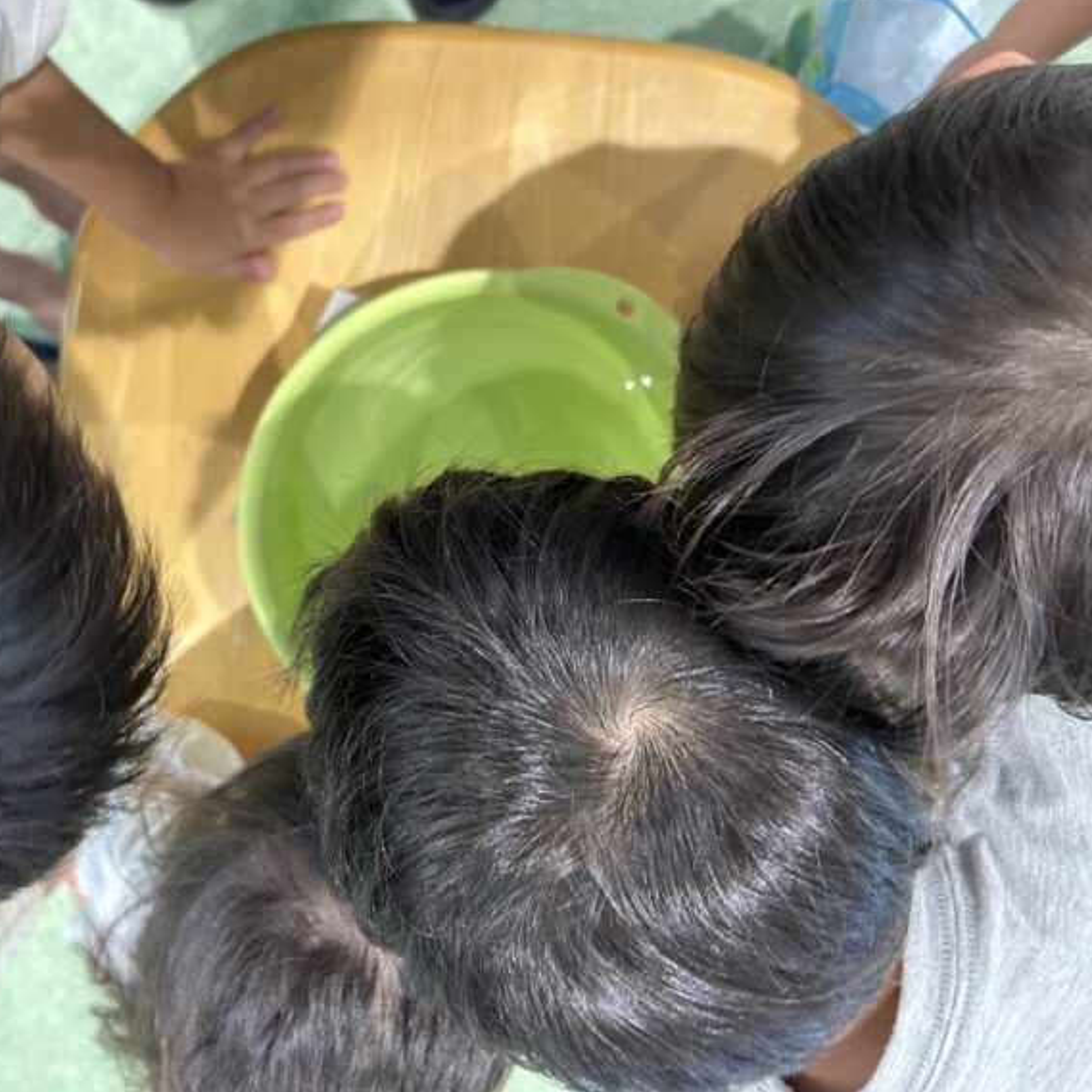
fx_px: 1106
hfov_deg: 51.8
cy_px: 543
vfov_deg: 52.5
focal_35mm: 31
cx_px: 386
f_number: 1.5
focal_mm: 5.7
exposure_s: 1/60
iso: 125
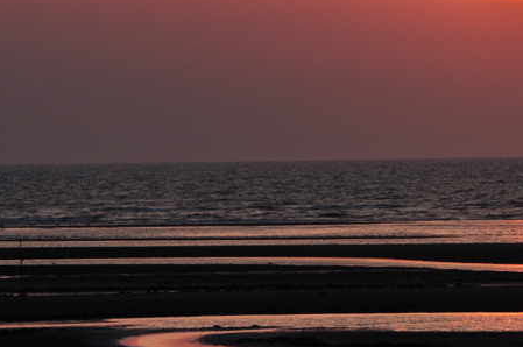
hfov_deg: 6.3
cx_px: 556
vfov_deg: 4.2
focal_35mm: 325
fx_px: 4717
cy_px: 185
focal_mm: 95
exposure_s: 1/200
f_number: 7.1
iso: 200
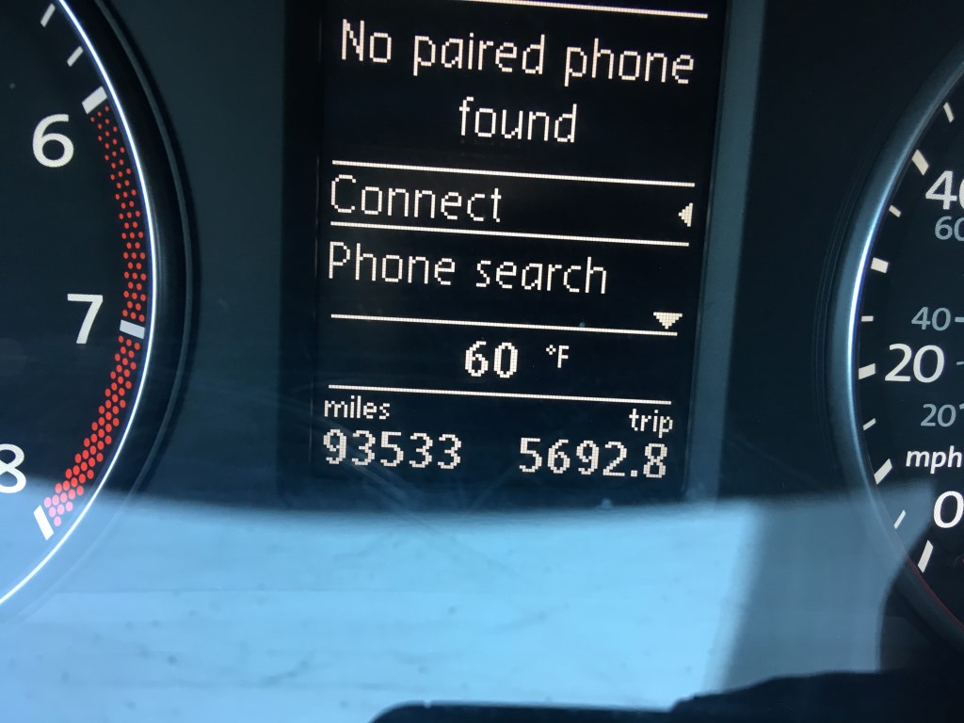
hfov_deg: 61.7
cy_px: 362
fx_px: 808
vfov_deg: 48.2
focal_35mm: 29
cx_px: 482
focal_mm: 4.15
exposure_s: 1/30
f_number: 2.2
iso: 64
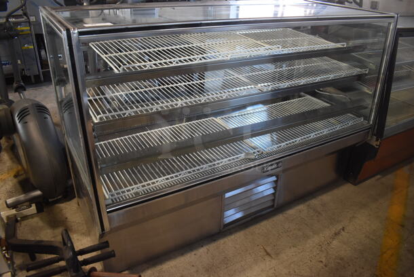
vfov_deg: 48.0
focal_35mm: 27
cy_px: 138
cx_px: 207
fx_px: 311
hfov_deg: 67.3
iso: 1100
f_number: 3.5
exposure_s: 1/125
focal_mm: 18
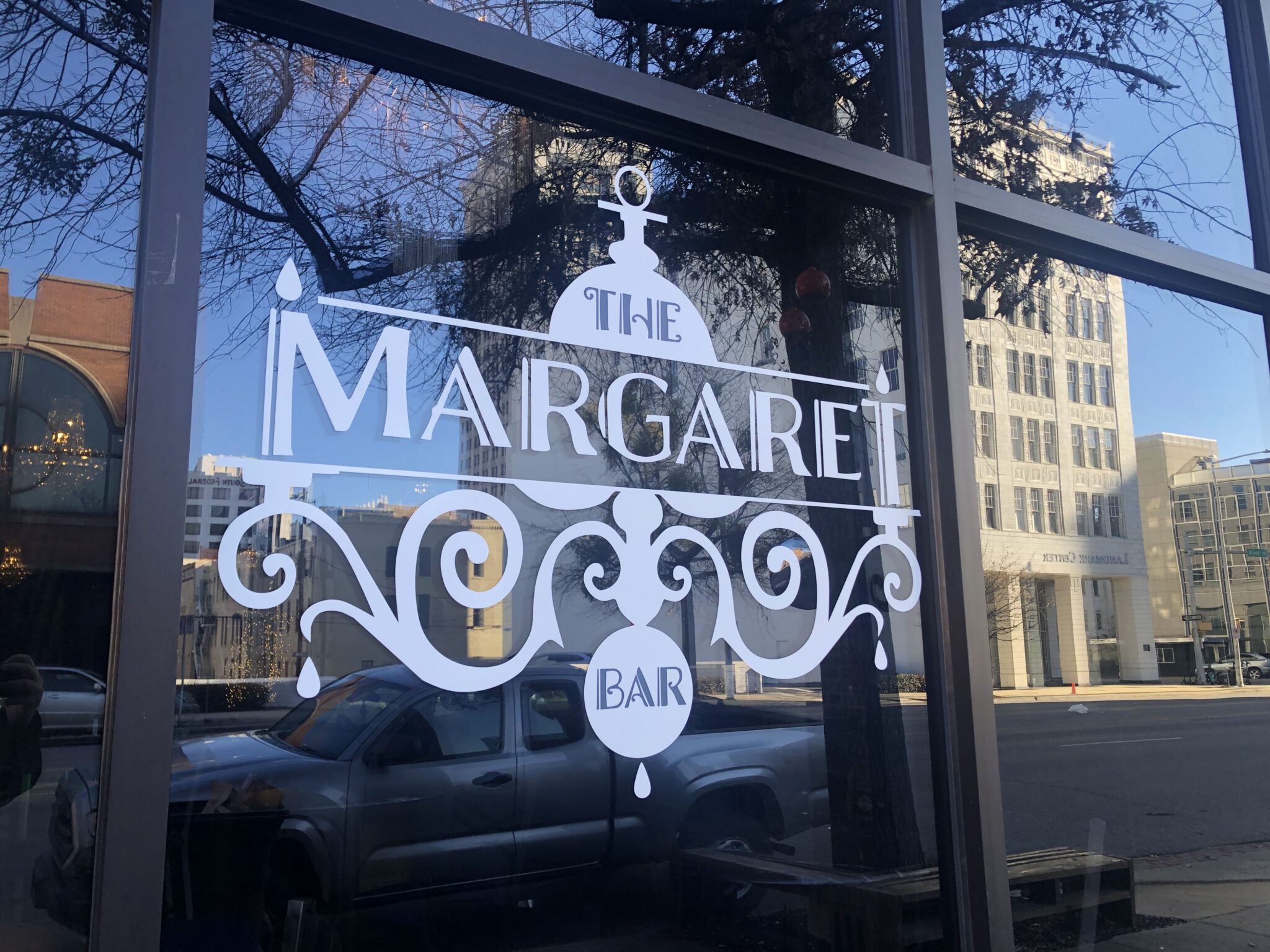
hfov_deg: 63.4
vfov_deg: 49.7
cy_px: 476
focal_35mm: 28
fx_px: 1027
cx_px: 635
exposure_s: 1/120
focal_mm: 3.99
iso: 25
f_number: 1.8
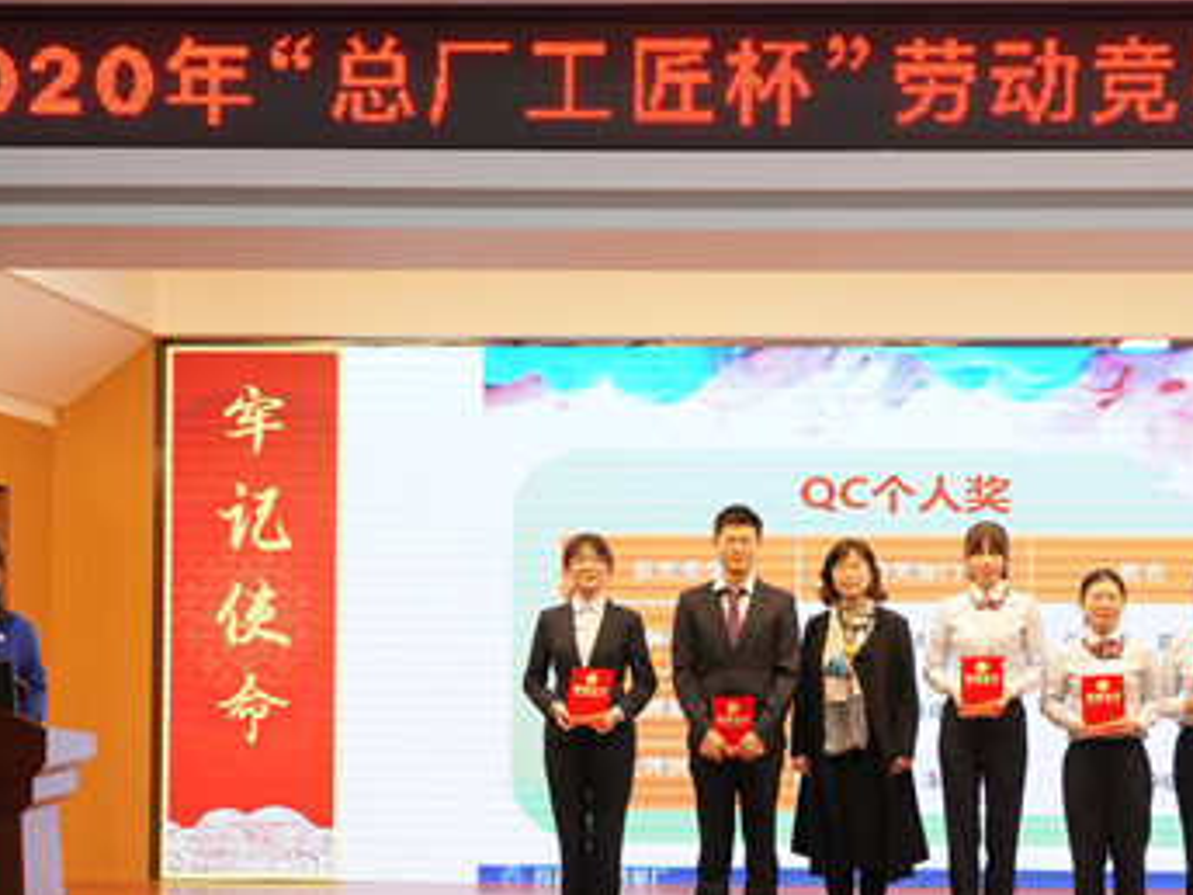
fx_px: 1620
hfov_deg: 39.4
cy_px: 638
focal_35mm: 47
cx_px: 888
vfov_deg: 30.5
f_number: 6.3
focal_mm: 28
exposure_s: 1/160
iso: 3200
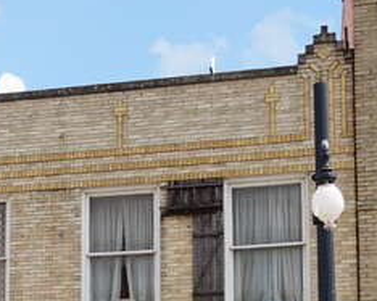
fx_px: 1182
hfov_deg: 17.2
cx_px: -97
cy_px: 384
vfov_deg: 14.0
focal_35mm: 106
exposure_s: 1/125
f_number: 11
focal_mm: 22
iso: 100
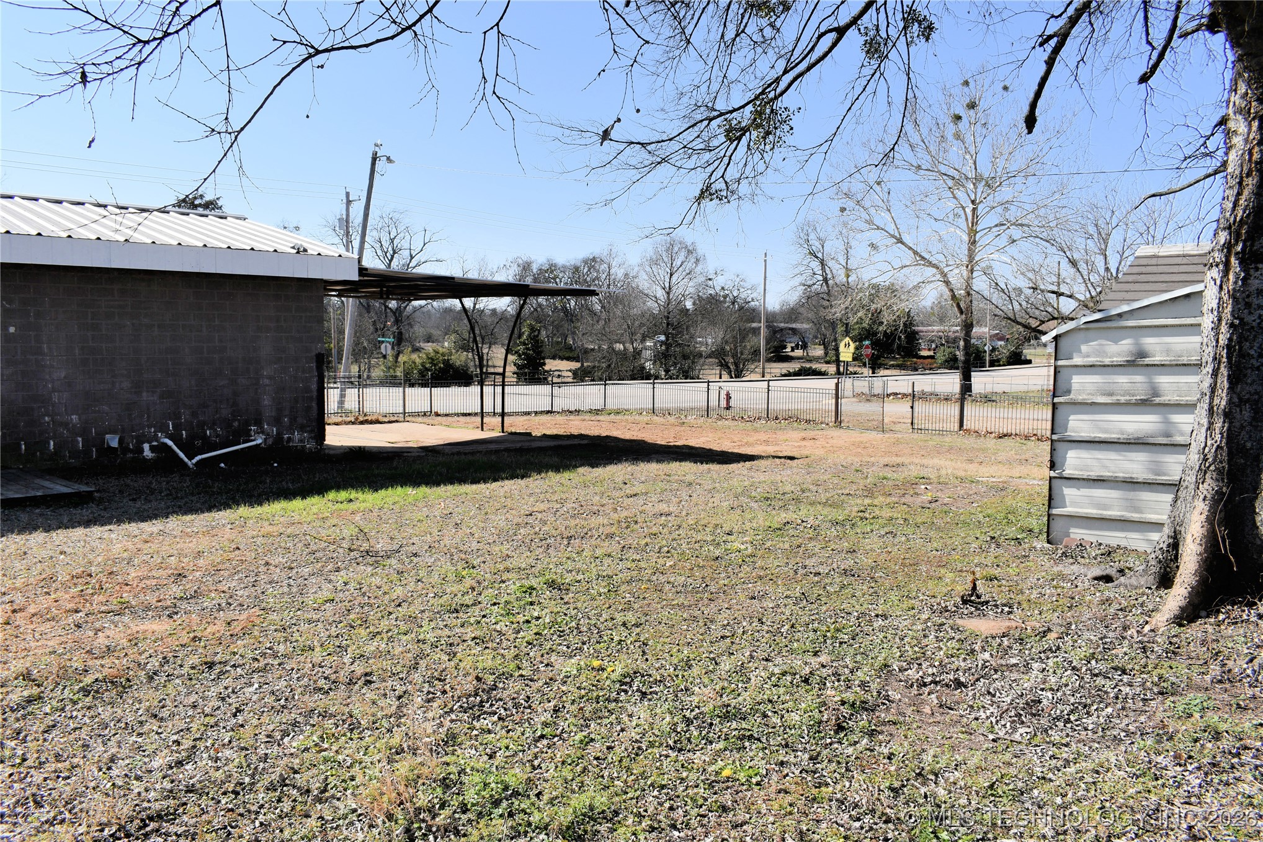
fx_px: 947
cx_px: 632
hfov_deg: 67.4
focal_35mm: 27
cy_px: 421
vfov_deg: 47.9
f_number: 11
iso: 100
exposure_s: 1/200
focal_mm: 18
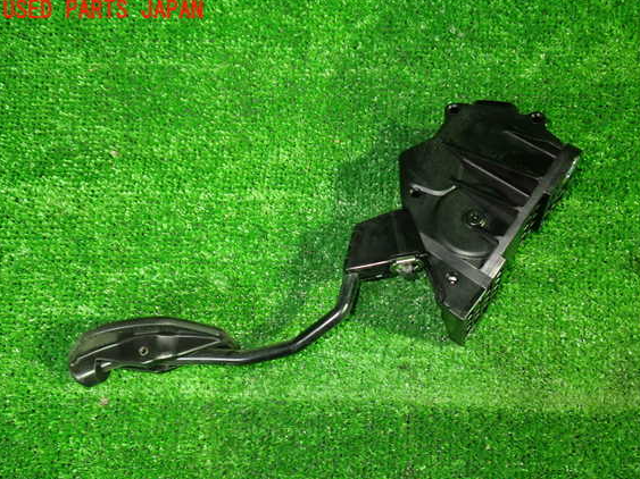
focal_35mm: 32
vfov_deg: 44.1
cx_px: 338
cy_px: 252
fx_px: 592
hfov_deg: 56.8
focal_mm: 5.4
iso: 800
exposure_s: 1/30
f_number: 2.3
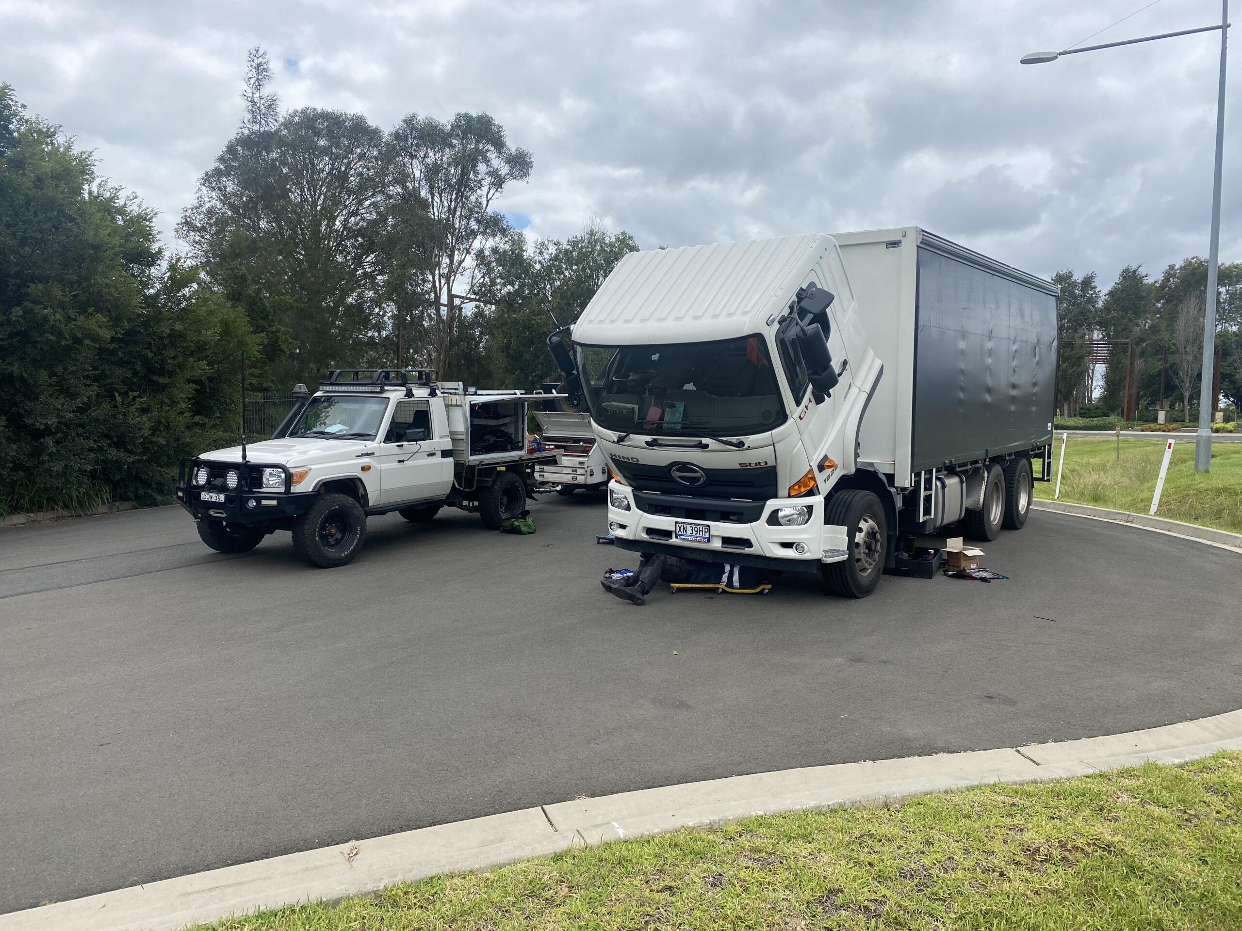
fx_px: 933
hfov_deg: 67.3
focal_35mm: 26
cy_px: 466
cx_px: 621
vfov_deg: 53.1
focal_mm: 4.25
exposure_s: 1/3300
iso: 32
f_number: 1.8
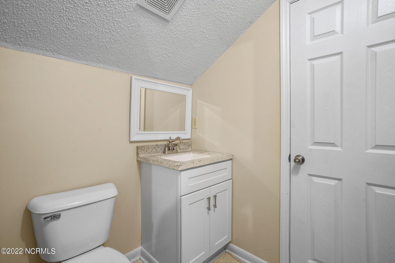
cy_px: 132
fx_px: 186
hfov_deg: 93.3
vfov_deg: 70.4
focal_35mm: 17
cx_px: 198
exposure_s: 1/2.5
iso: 500
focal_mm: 17
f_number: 8
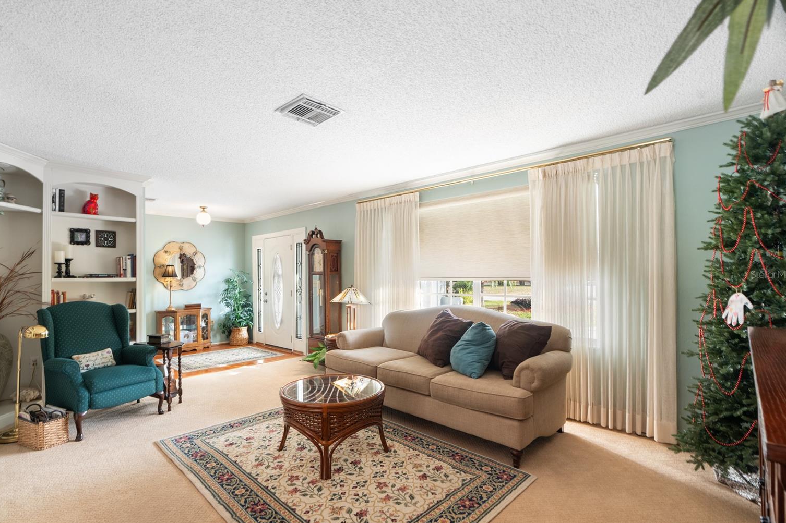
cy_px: 274
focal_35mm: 17
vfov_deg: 70.4
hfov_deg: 93.3
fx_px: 371
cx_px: 379
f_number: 9
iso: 1000
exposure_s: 1/2.5
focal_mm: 16
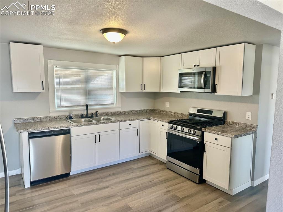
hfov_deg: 71.6
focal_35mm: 24
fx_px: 196
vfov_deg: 56.8
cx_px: 142
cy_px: 106
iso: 200
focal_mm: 6.86
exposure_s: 1/120
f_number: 1.78
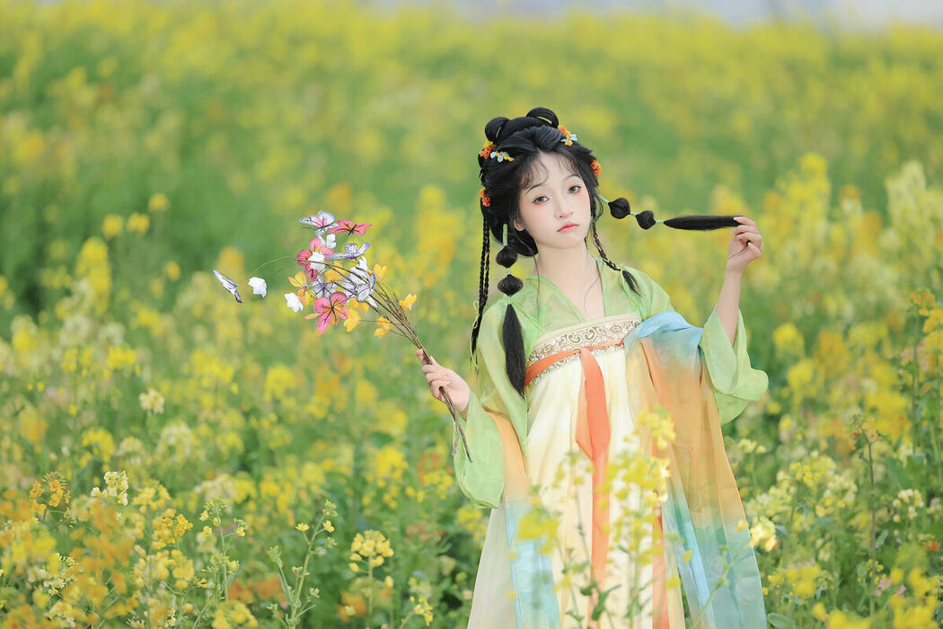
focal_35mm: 182
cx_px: 472
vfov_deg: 7.5
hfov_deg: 11.3
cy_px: 314
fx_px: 4767
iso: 1600
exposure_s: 1/1250
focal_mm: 182
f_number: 2.8
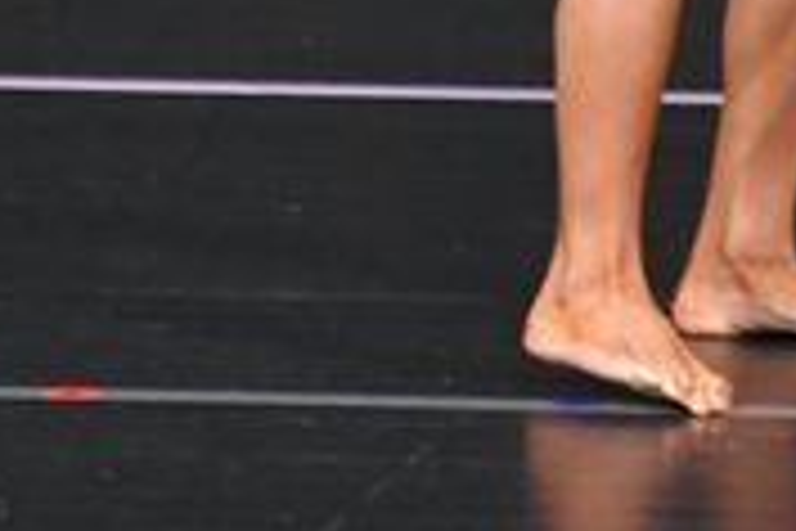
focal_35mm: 1645
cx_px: 713
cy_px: -603
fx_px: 36370
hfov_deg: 1.3
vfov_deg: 0.8
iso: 4000
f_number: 5.6
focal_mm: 250
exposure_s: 1/400
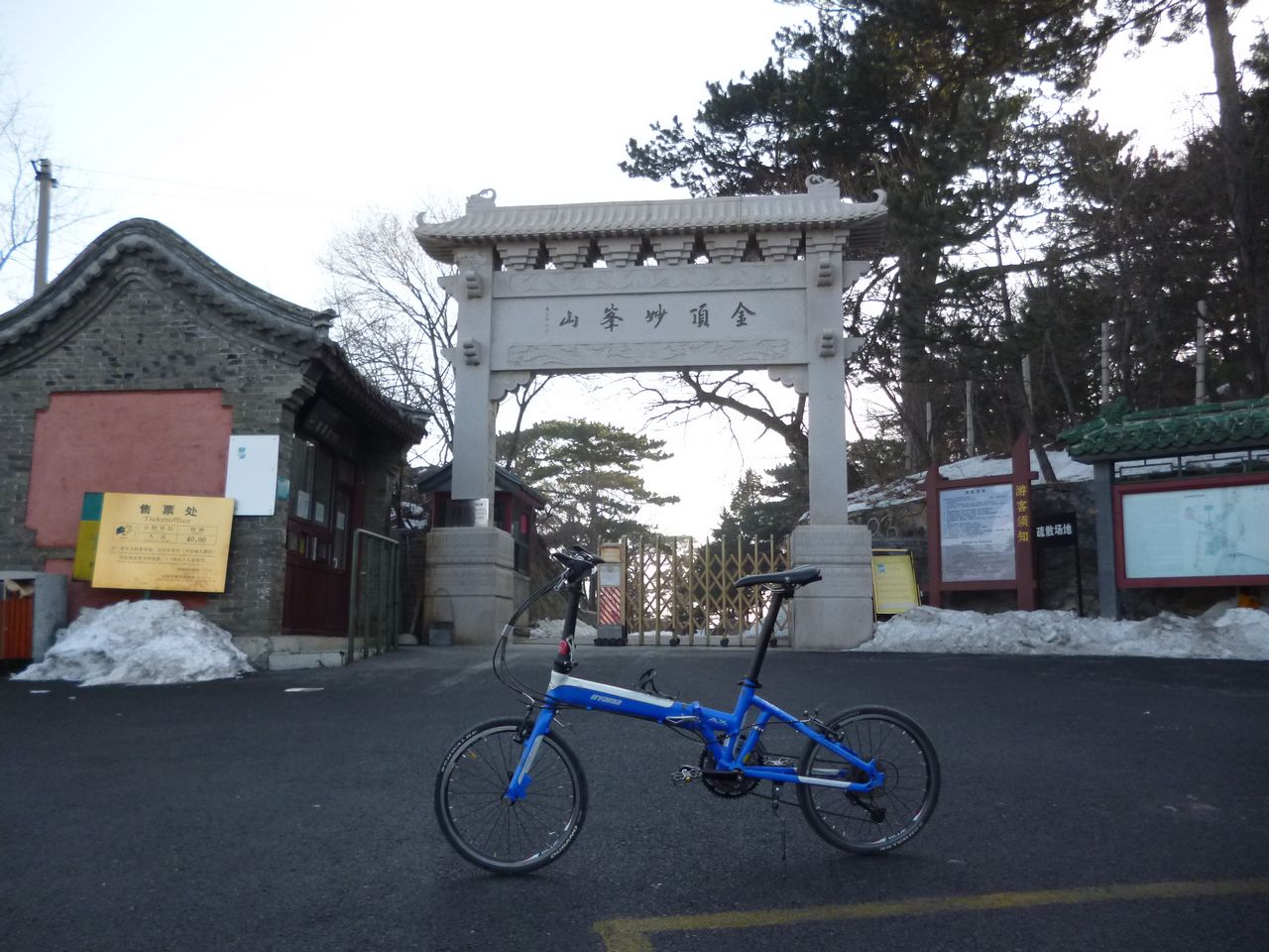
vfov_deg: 49.7
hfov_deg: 63.4
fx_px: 1026
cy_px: 476
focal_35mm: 28
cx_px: 634
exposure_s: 1/500
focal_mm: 5
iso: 250
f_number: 3.1
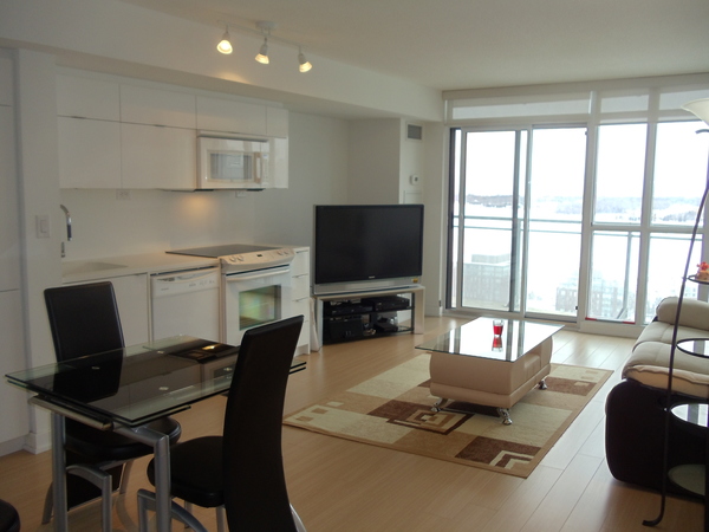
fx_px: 901
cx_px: 354
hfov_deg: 42.9
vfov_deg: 32.9
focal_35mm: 44
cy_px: 266
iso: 80
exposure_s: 1/30
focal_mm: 6
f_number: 3.5
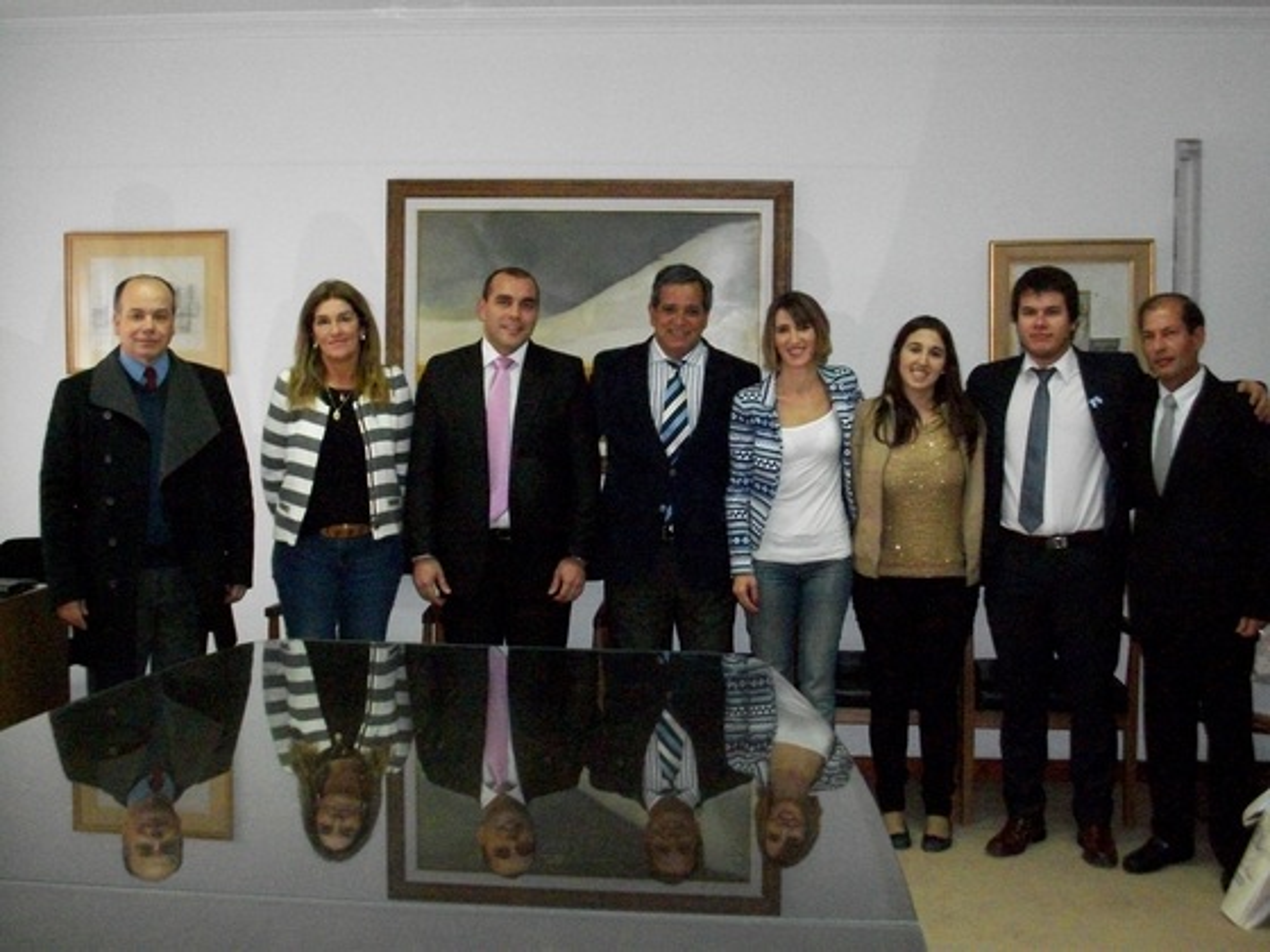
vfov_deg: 32.9
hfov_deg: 42.9
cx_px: 635
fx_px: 1614
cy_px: 476
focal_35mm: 44
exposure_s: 1/80
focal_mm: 7.8
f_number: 3.5
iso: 800
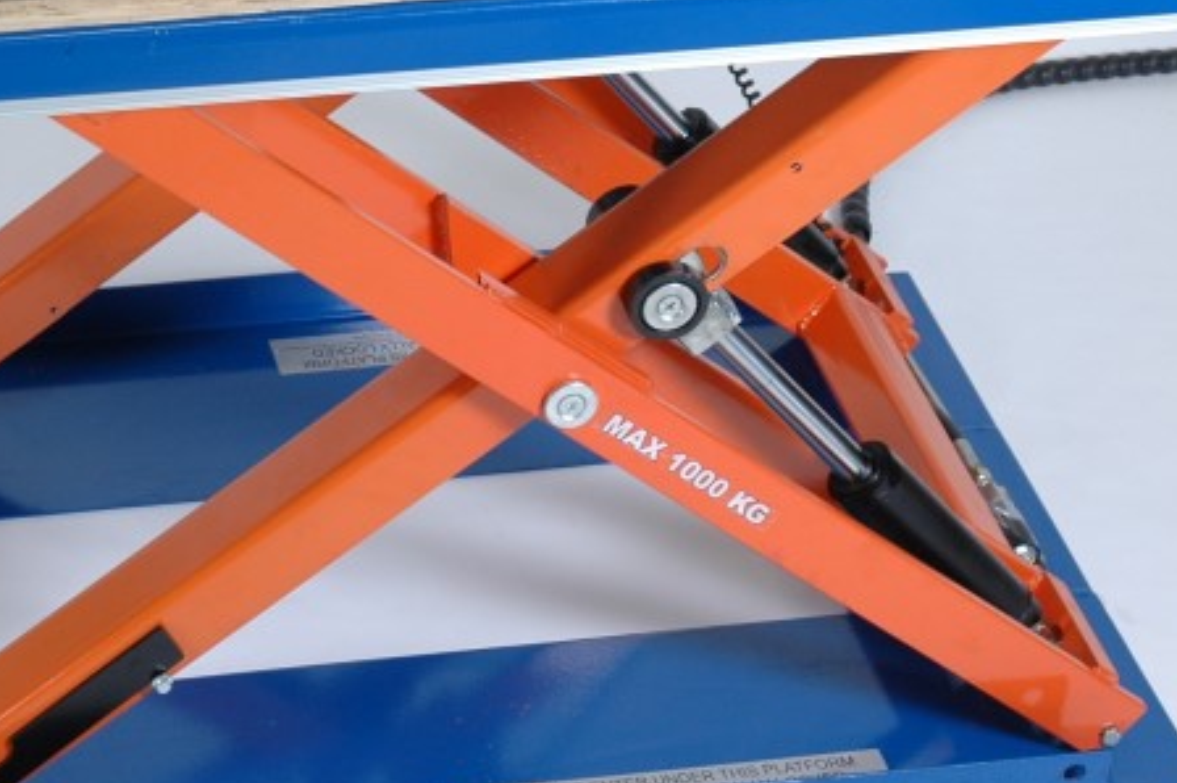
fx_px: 4420
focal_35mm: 135
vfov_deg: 10.1
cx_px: 72
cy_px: 171
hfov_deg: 15.0
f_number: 4.5
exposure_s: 1/60
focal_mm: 35
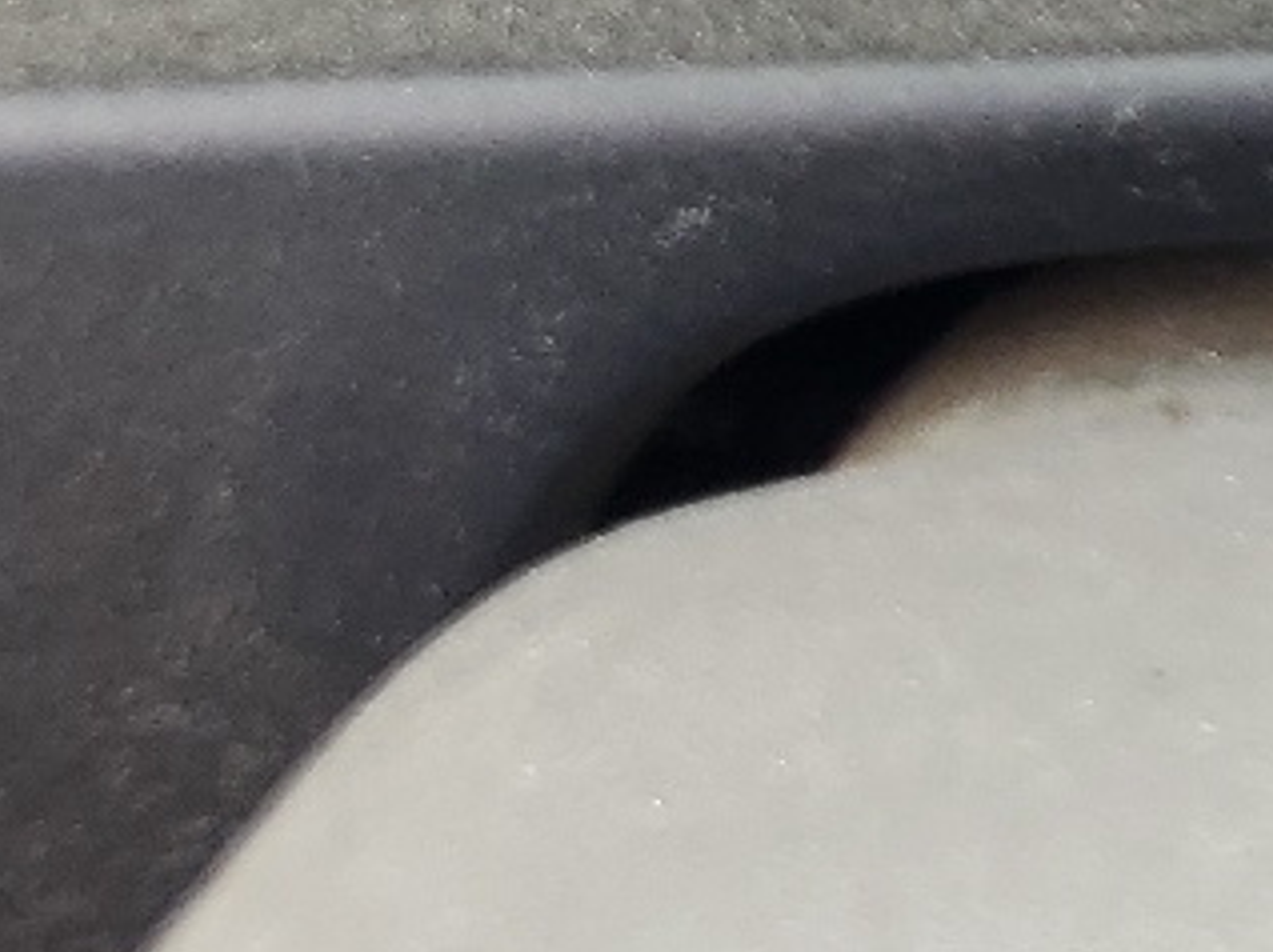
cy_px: -1016
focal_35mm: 131
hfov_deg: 13.6
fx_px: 4814
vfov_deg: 10.3
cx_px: 2214
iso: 51
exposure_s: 1/120
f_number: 1.5
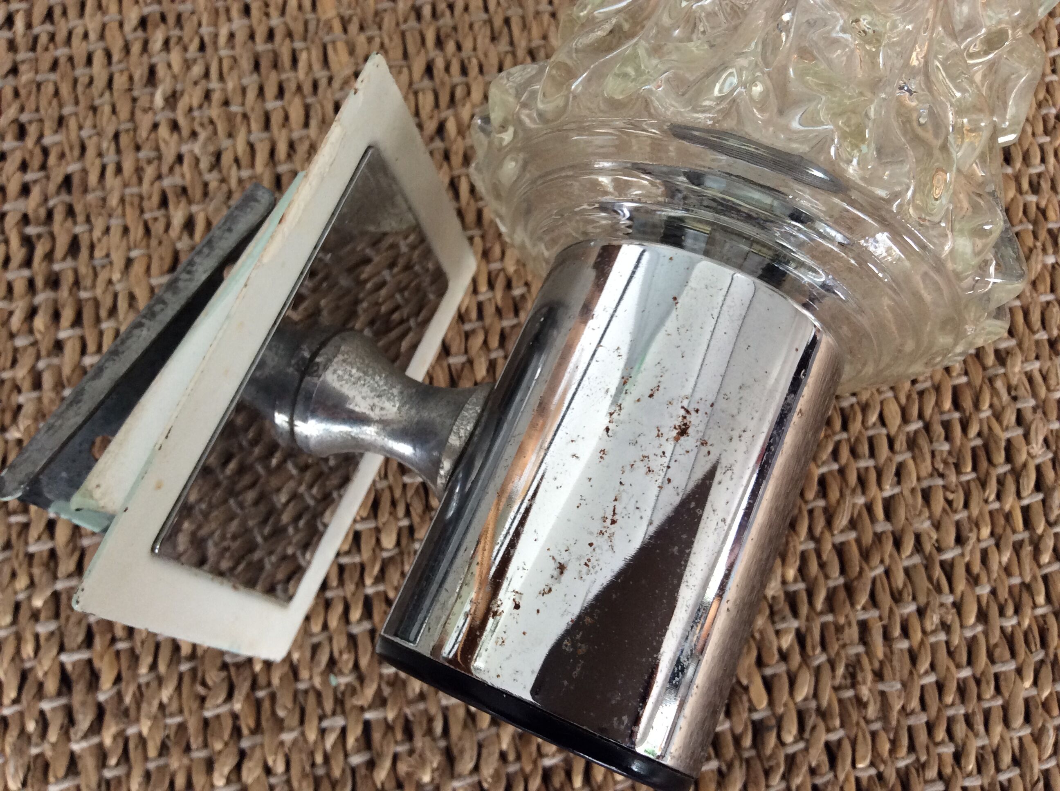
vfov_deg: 44.1
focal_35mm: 32
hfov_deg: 56.9
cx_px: 530
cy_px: 396
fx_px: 978
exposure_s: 1/25
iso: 64
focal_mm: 3.3
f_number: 2.4
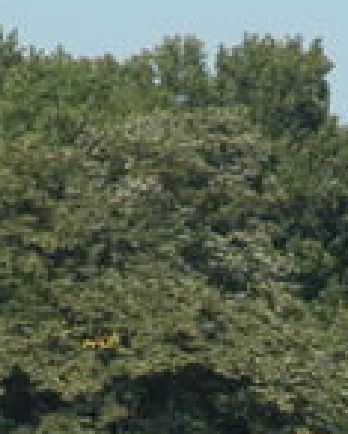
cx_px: 291
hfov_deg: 1.0
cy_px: 788
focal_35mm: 1493
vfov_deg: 1.3
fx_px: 19201
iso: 100
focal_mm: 71.2
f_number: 5.9
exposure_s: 1/386
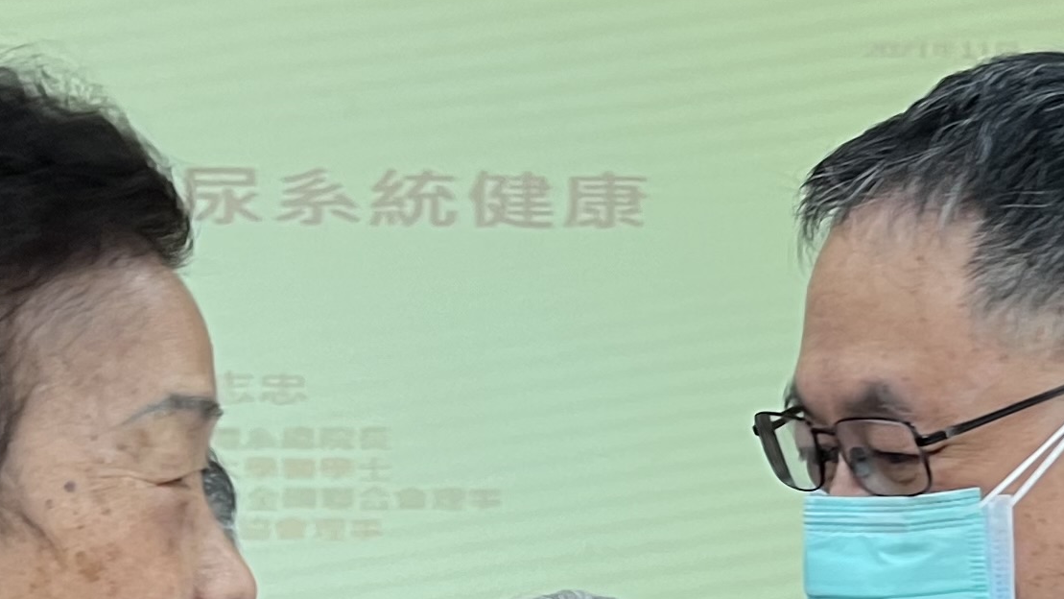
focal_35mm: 103
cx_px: 669
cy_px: 839
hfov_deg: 20.7
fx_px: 2906
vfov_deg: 11.4
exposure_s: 1/60
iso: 100
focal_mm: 5.7
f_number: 1.5
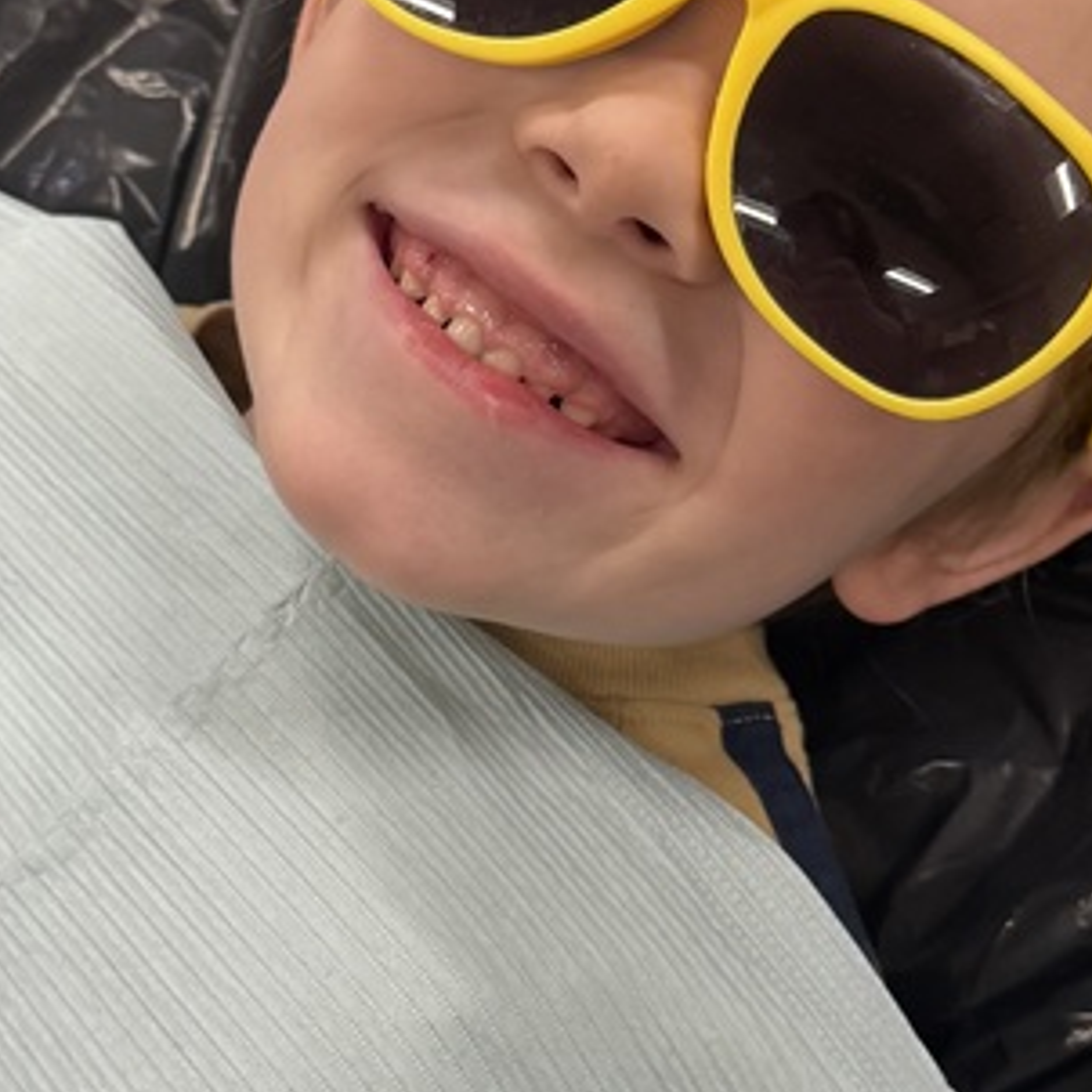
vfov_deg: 23.9
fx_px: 2570
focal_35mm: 72
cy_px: 419
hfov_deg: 23.9
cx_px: 427
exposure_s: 1/121
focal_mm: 6.86
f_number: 1.78
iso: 160
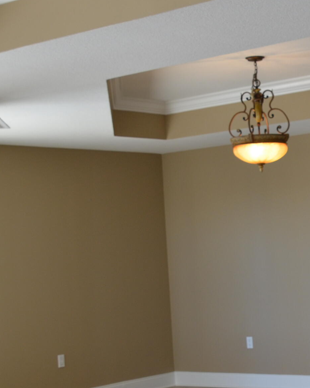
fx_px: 998
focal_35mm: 87
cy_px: 226
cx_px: 302
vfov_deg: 22.0
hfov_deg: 17.3
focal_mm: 24
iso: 360
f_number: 5.6
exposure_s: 1/125
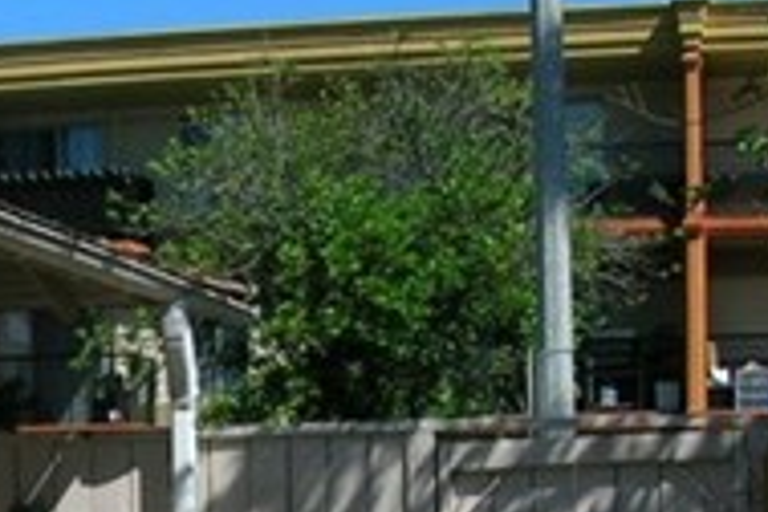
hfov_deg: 16.9
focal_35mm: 120
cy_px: 825
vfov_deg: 10.9
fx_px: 2560
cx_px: 167
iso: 50
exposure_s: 1/465
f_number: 4.9
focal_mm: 5.7
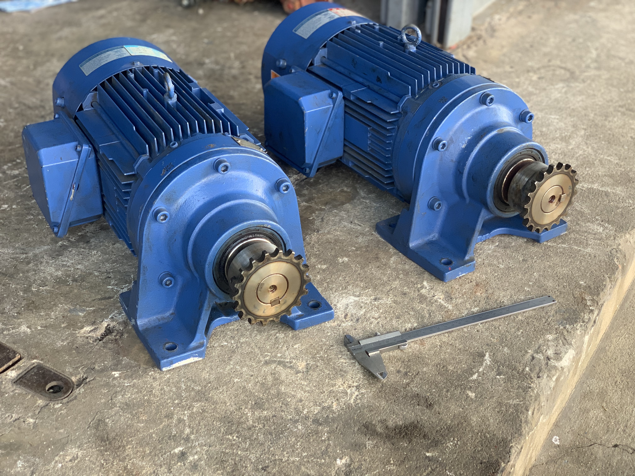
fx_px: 954
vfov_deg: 28.0
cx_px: 318
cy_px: 238
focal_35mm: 52
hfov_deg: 36.8
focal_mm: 6
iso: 80
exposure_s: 1/122
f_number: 2.4
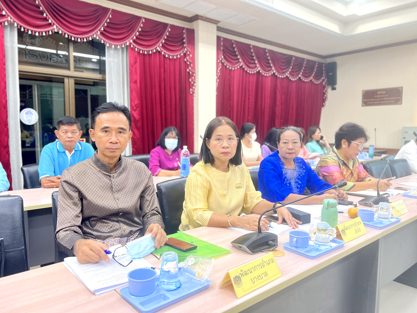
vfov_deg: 53.1
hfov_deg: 67.3
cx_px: 208
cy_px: 156
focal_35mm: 26
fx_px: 313
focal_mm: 5.7
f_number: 1.5
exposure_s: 1/50
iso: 200
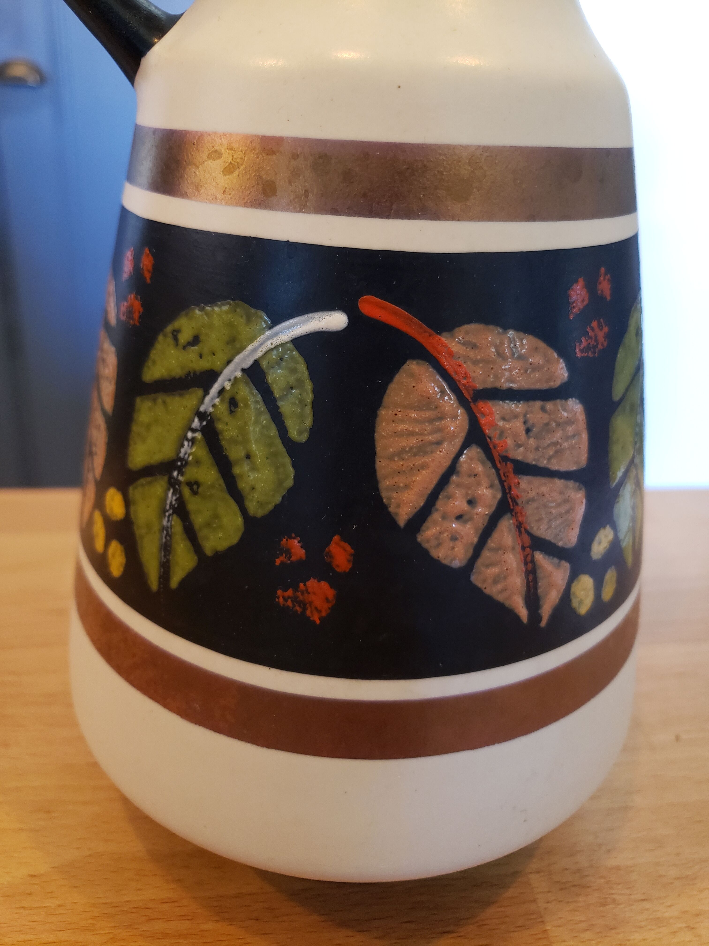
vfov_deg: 67.3
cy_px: 473
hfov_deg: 53.1
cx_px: 354
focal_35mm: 26
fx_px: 710
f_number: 1.5
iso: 250
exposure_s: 1/33
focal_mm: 4.3
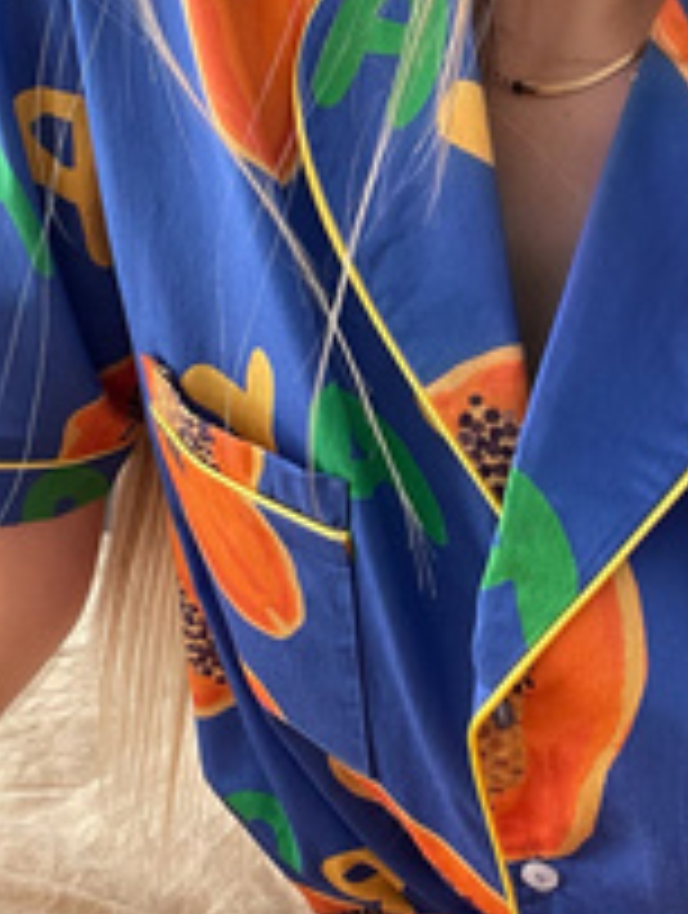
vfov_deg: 32.5
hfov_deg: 24.8
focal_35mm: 59
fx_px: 1559
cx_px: 454
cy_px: 338
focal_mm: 2.71
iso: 100
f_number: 2.2
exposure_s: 1/91
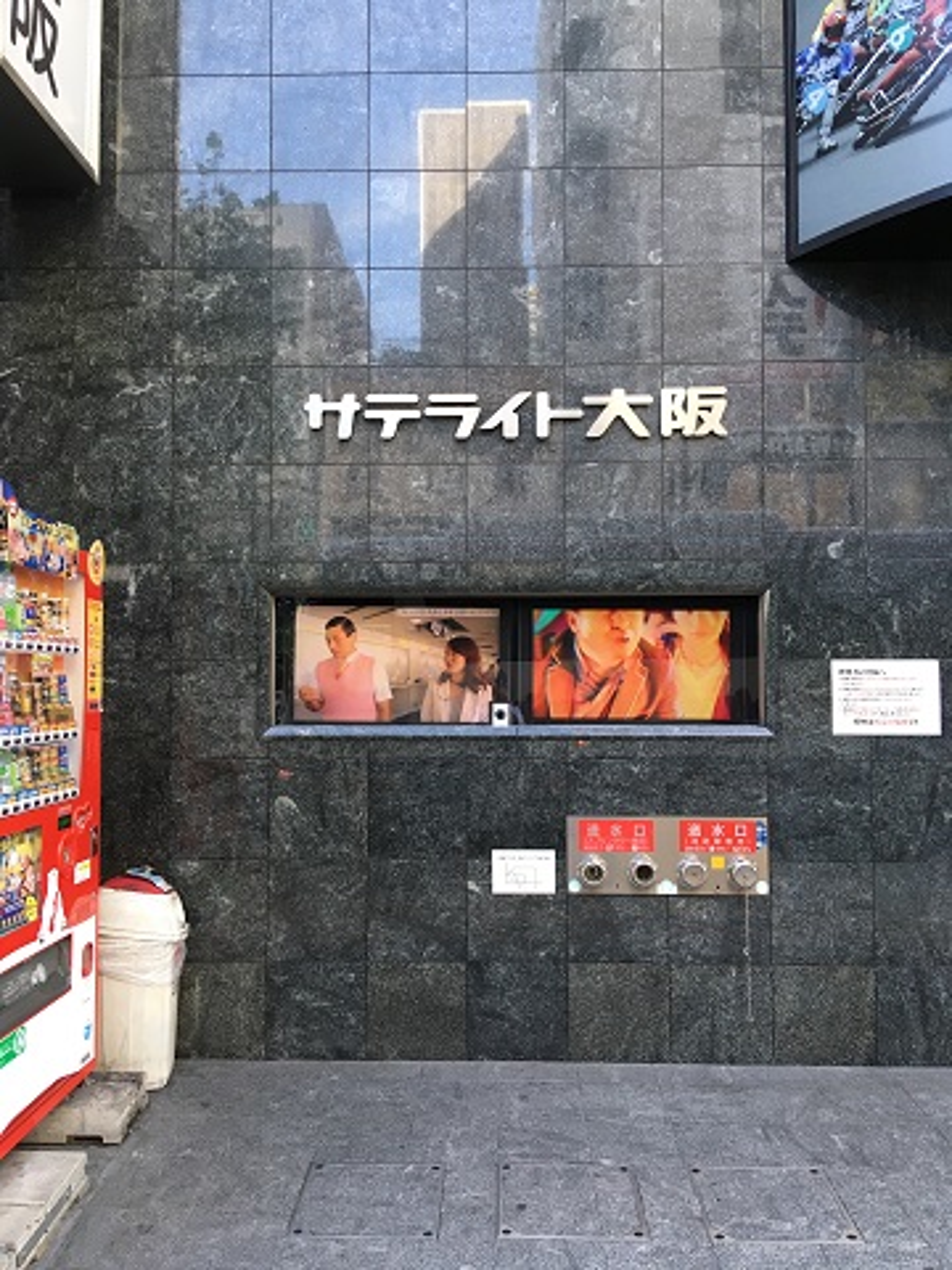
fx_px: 1063
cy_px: 635
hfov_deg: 48.2
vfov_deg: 61.7
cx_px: 476
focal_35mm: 29
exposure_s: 1/40
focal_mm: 4.15
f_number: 2.2
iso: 25
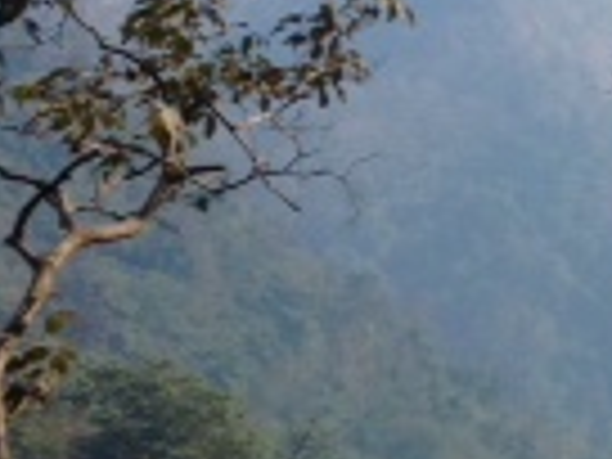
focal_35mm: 155
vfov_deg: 9.5
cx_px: 680
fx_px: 2740
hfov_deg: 12.5
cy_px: 414
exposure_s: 1/1093
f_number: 2.4
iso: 32
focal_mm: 3.3
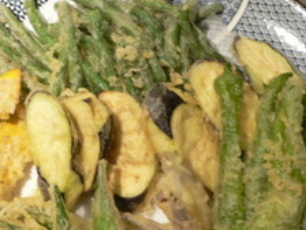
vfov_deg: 18.5
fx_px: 690
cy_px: 214
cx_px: 100
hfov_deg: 24.9
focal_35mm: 78
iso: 100
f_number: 2.8
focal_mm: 5.8
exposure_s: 1/13
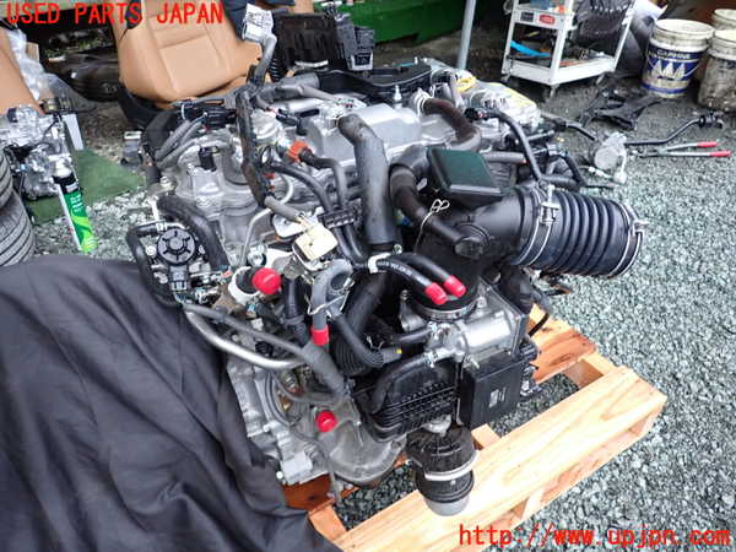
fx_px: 532
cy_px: 276
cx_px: 368
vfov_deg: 54.9
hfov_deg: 69.4
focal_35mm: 25
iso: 200
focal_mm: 4.5
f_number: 2
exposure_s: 1/30
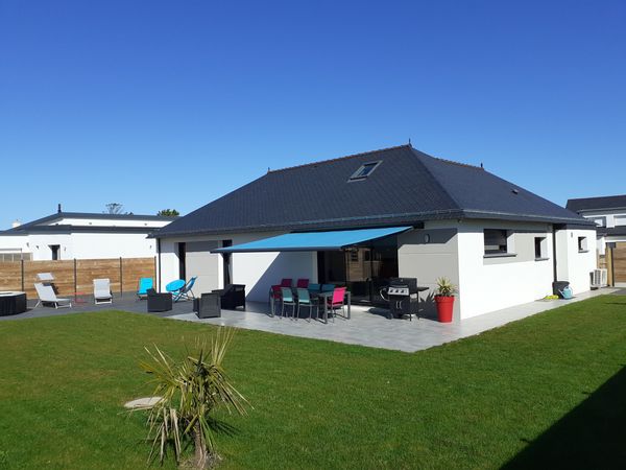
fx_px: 488
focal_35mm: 27
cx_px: 313
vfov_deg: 51.4
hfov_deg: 65.3
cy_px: 235
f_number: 1.9
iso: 40
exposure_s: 1/2532
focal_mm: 3.6
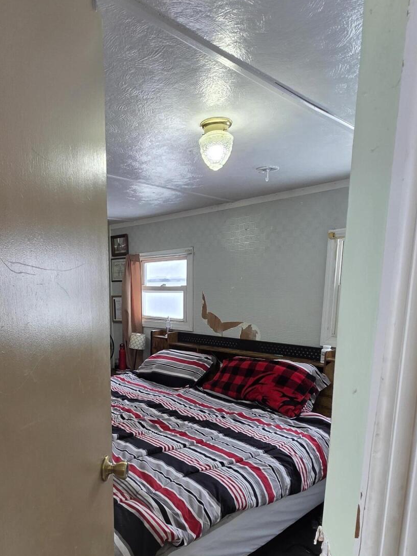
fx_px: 385
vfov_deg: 69.2
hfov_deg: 55.6
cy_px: 377
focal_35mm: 24
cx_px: 137
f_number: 1.9
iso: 125
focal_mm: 2.2
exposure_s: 1/120
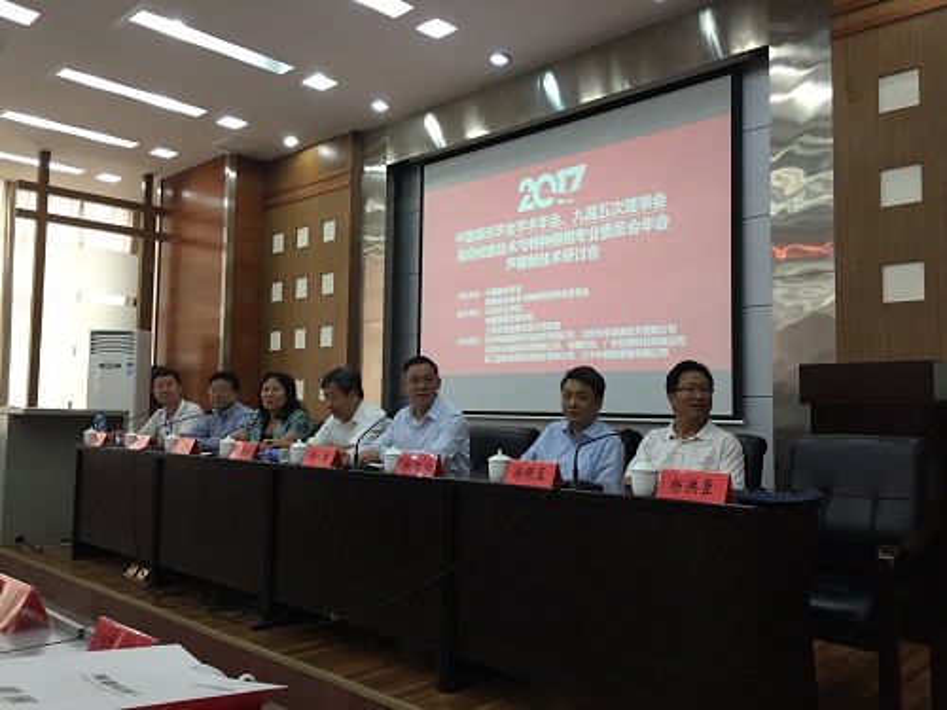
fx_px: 793
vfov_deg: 48.2
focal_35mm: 29
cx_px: 474
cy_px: 355
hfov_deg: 61.7
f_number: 2.2
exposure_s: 1/33
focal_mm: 4.15
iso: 125
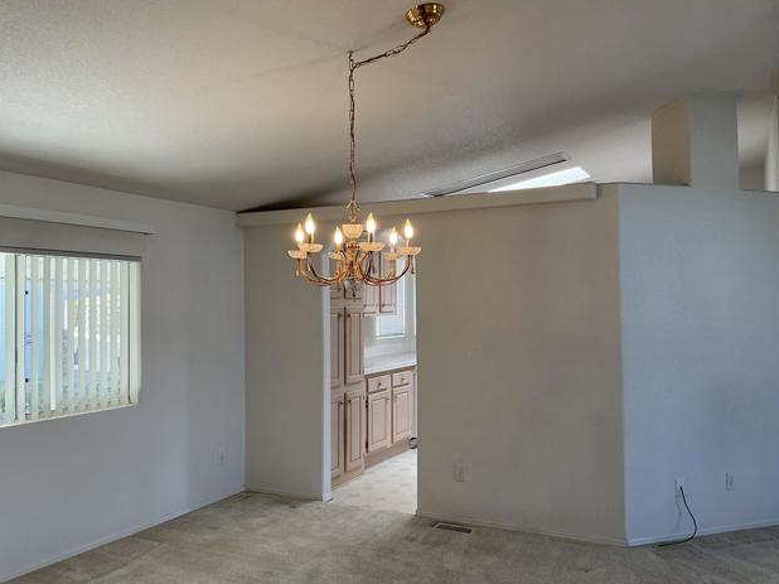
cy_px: 290
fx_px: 652
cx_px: 392
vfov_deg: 48.2
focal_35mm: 29
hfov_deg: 61.7
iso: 40
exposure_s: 1/120
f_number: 1.8
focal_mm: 3
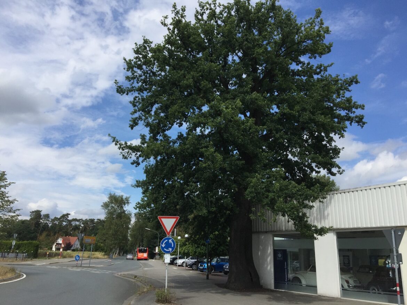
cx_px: 204
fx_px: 341
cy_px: 152
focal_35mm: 29
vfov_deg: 48.2
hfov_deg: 61.6
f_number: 2.2
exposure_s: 1/3597
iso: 32
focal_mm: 4.15
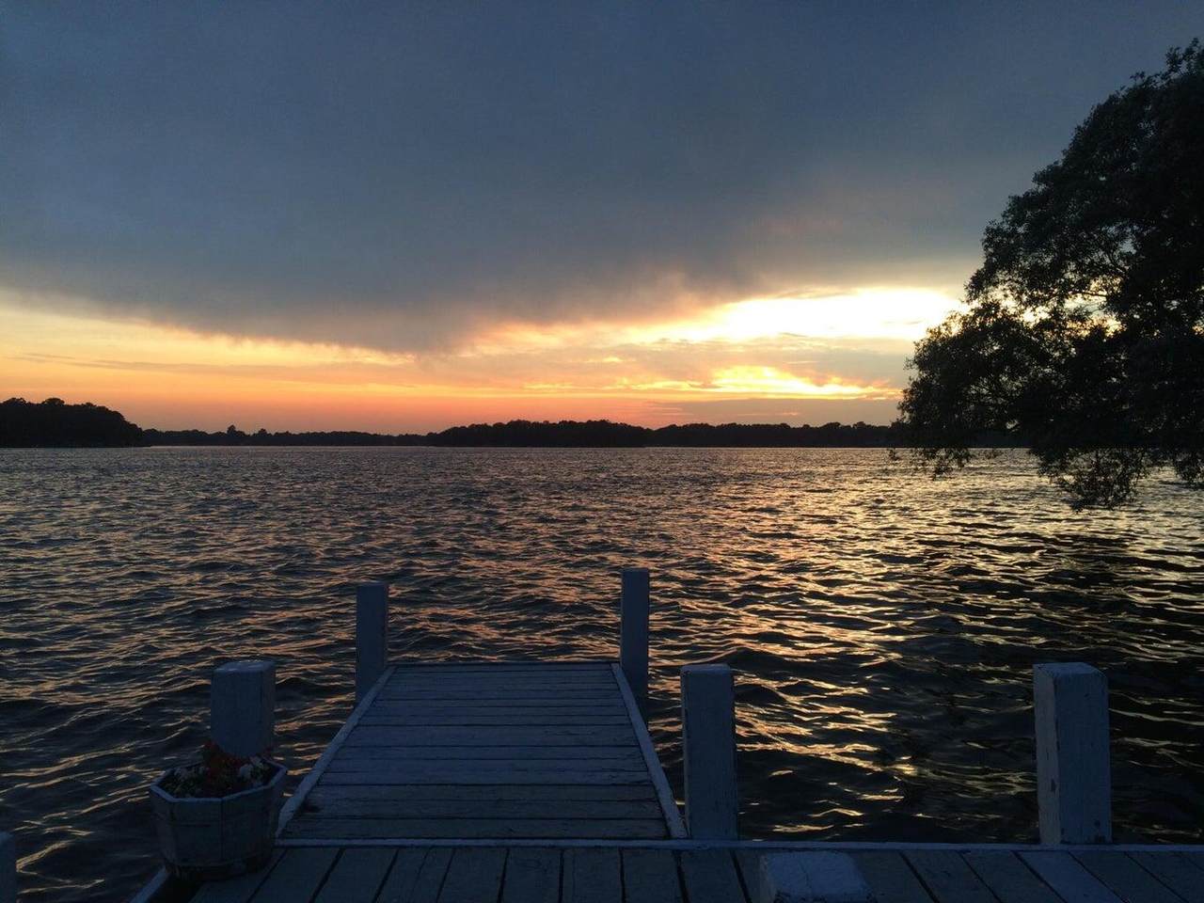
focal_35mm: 29
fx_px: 1009
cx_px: 602
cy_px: 452
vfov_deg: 48.2
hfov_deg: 61.7
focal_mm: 4.15
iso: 40
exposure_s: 1/40
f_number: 2.2
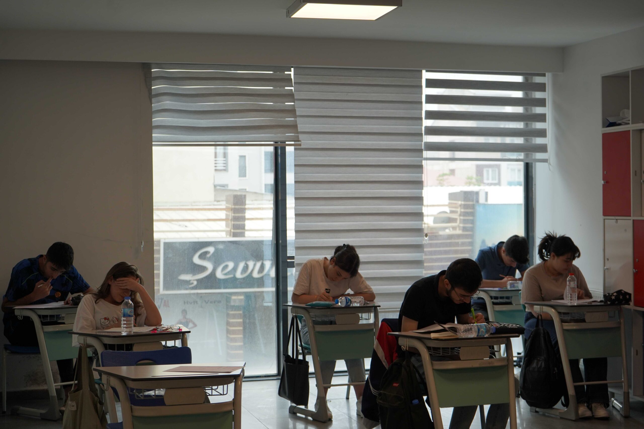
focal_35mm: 63
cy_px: 214
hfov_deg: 31.9
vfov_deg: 21.6
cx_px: 322
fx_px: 1127
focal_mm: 63
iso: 320
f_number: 5.6
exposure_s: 1/160
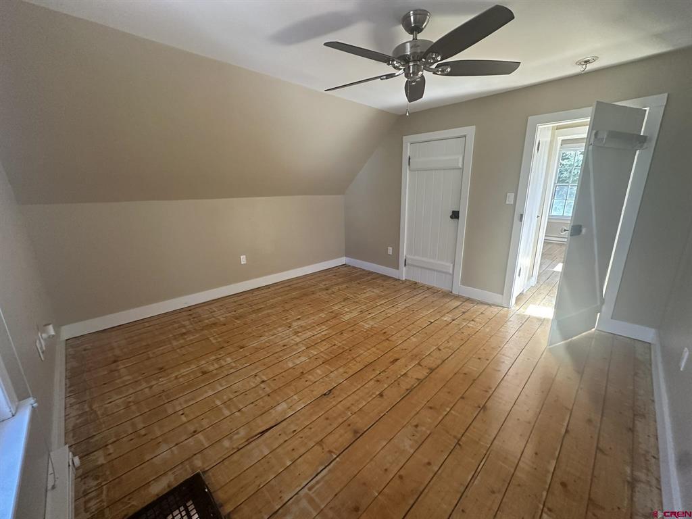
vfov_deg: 85.7
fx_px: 280
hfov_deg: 102.1
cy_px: 260
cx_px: 346
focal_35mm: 14
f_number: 2.2
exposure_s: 1/99
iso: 320
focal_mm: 2.22
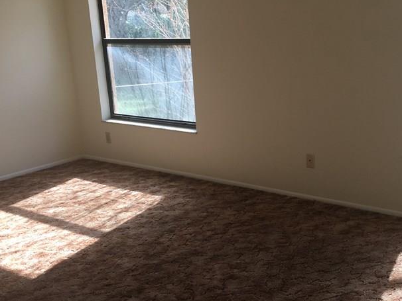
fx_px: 569
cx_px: 255
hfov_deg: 38.6
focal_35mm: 49
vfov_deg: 29.7
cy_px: 168
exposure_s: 1/160
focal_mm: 4.15
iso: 25
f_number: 2.2
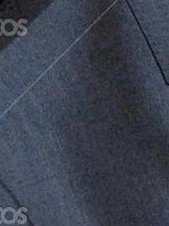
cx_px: 278
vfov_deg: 6.8
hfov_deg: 5.2
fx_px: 1842
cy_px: -161
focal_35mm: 283
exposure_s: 1/250
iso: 500
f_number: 8
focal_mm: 46
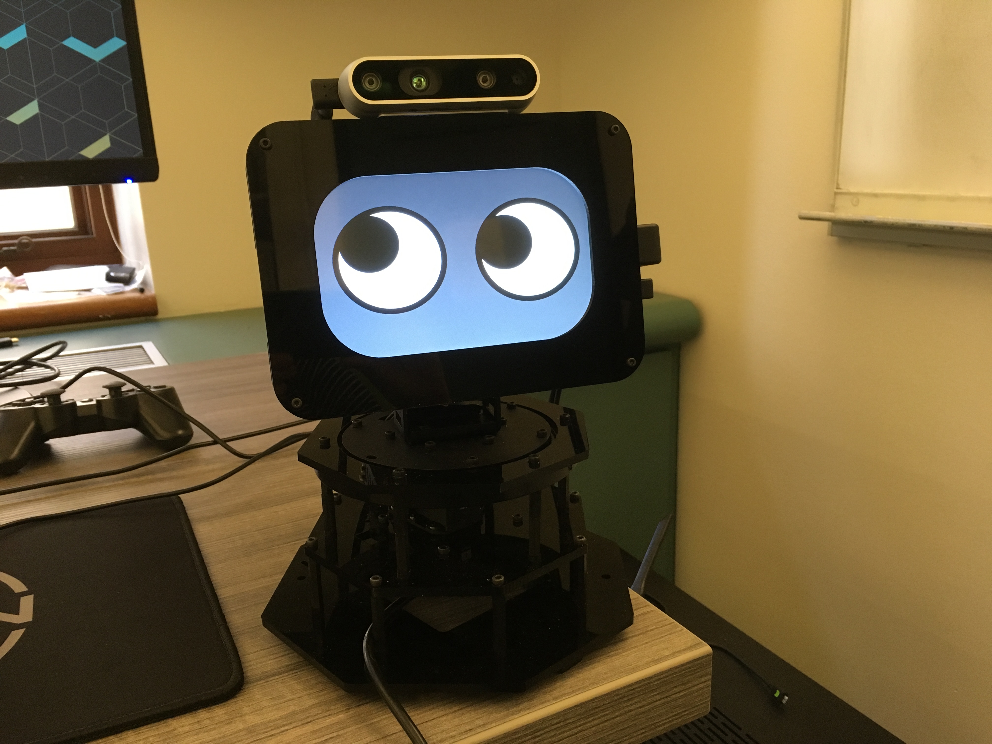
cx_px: 496
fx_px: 831
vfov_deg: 48.2
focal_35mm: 29
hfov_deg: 61.7
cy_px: 372
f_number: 2.2
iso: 160
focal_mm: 4.15
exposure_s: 1/30
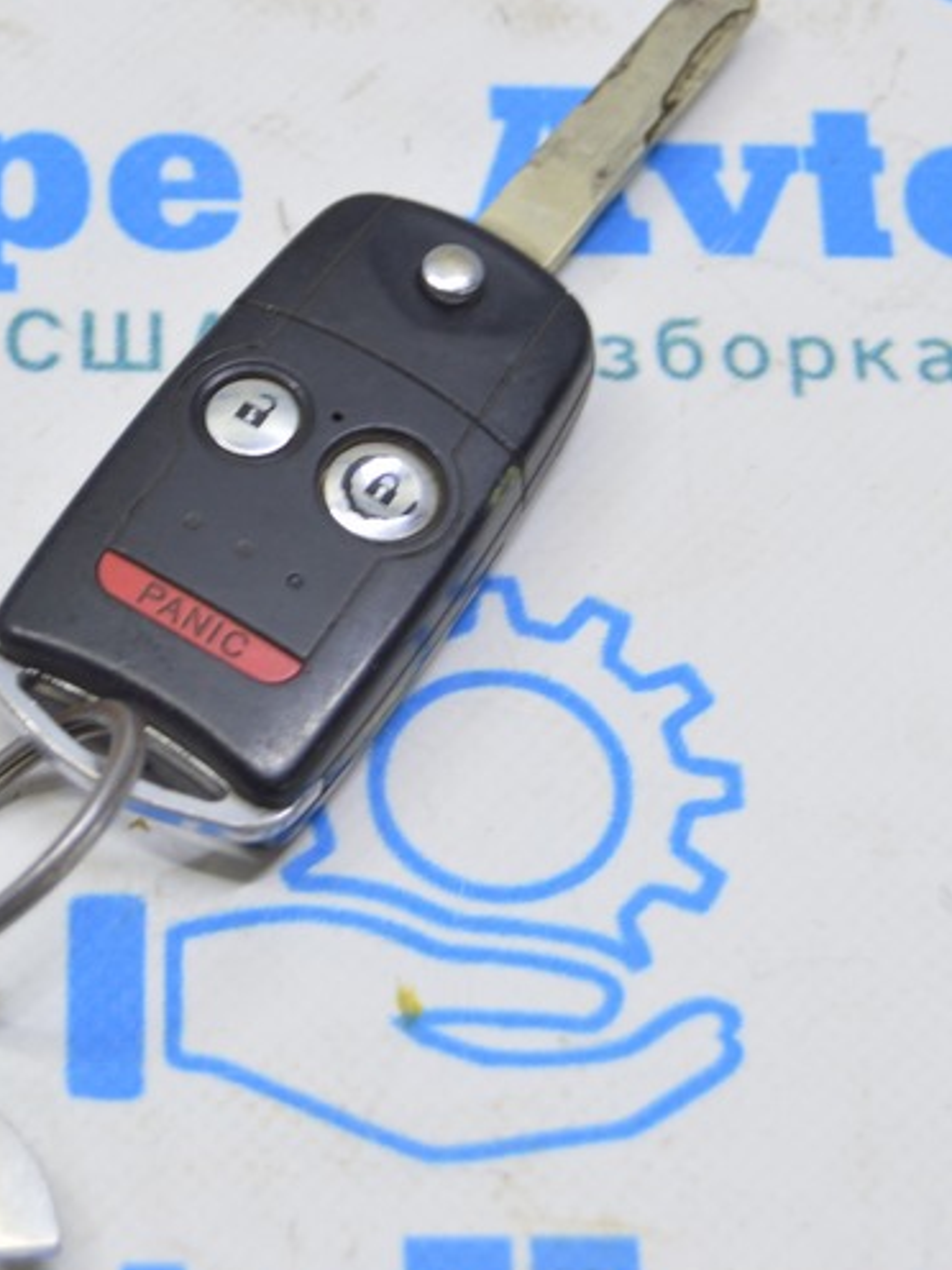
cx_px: 299
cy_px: 460
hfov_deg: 11.8
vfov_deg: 15.7
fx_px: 4584
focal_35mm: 125
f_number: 5.6
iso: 400
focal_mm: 42
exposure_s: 1/20
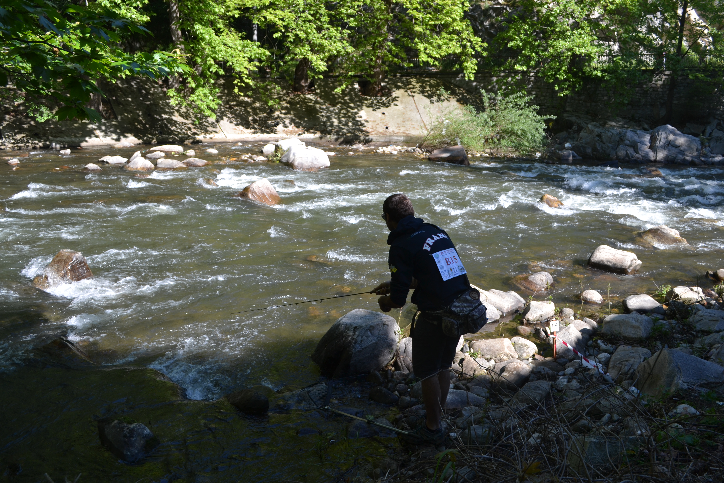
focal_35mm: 33
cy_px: 242
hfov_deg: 57.2
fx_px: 664
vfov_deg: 40.0
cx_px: 362
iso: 100
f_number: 5.6
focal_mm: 22
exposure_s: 1/125
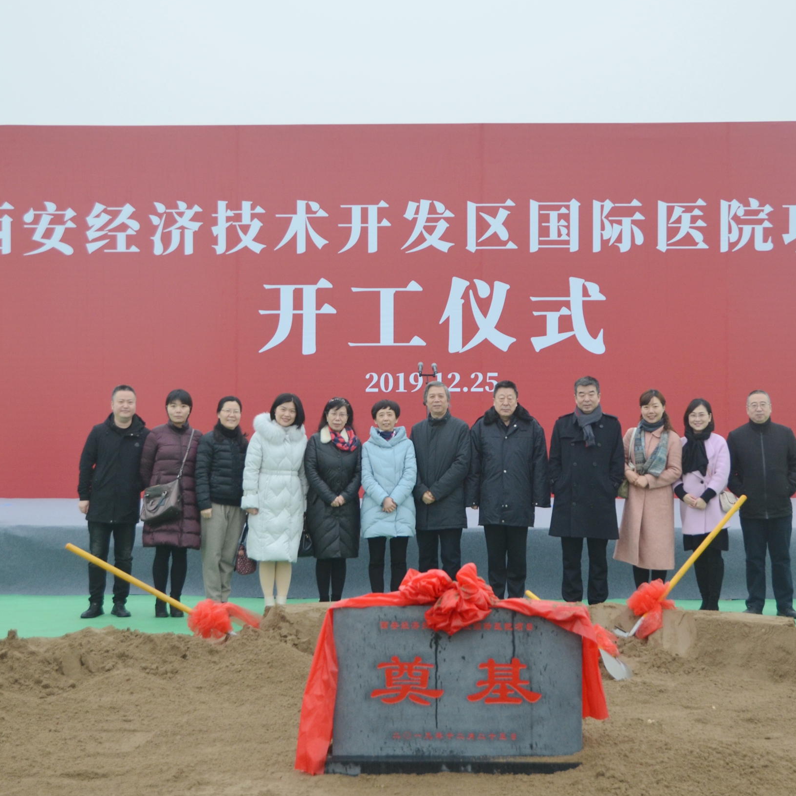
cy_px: 400
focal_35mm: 49
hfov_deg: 34.9
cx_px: 426
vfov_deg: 34.9
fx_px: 1266
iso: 400
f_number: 5.6
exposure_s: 1/125
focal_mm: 25
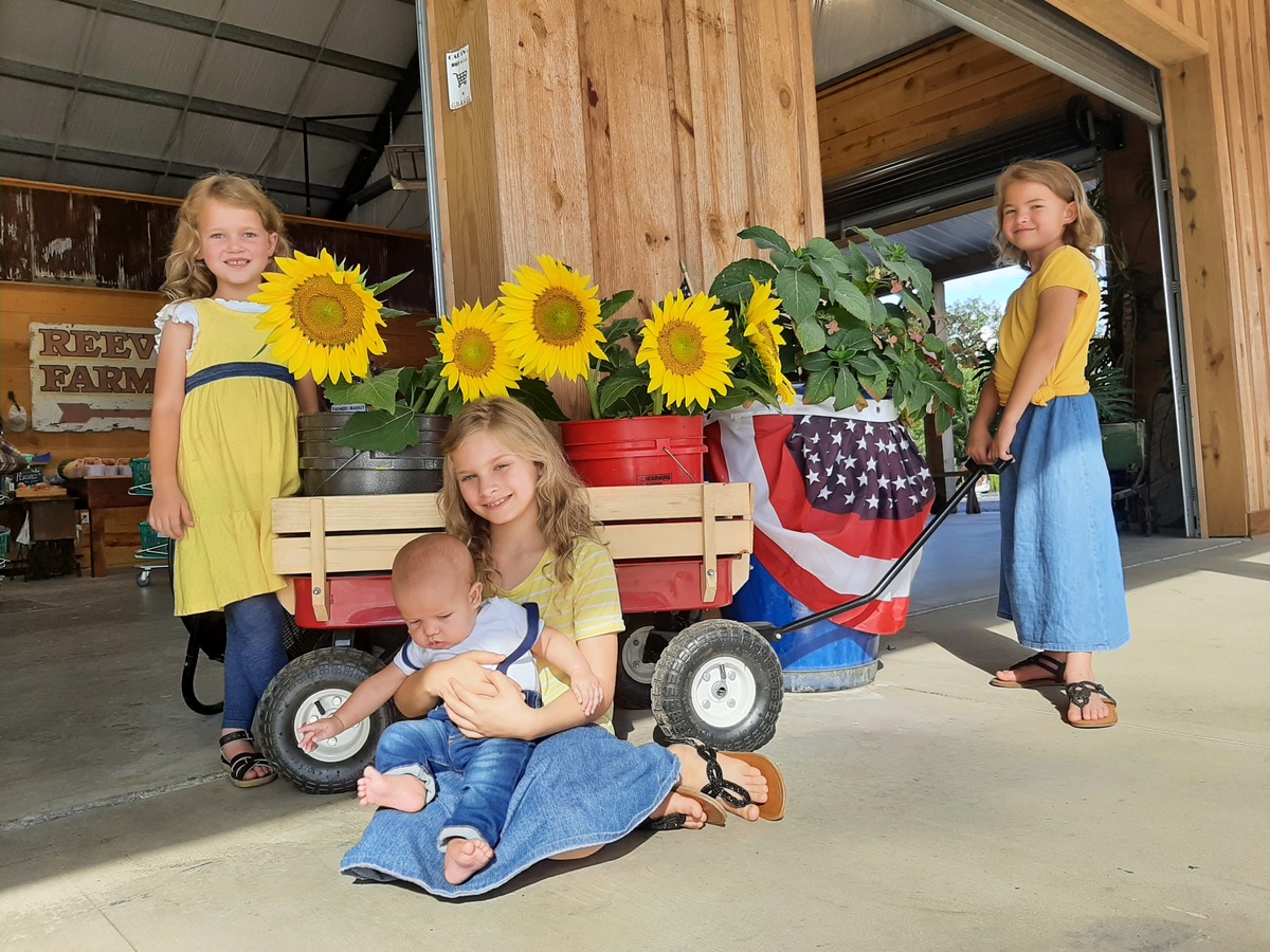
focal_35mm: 26
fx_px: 954
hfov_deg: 67.3
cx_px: 635
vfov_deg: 53.1
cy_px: 476
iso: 40
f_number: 1.7
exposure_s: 1/540
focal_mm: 3.93
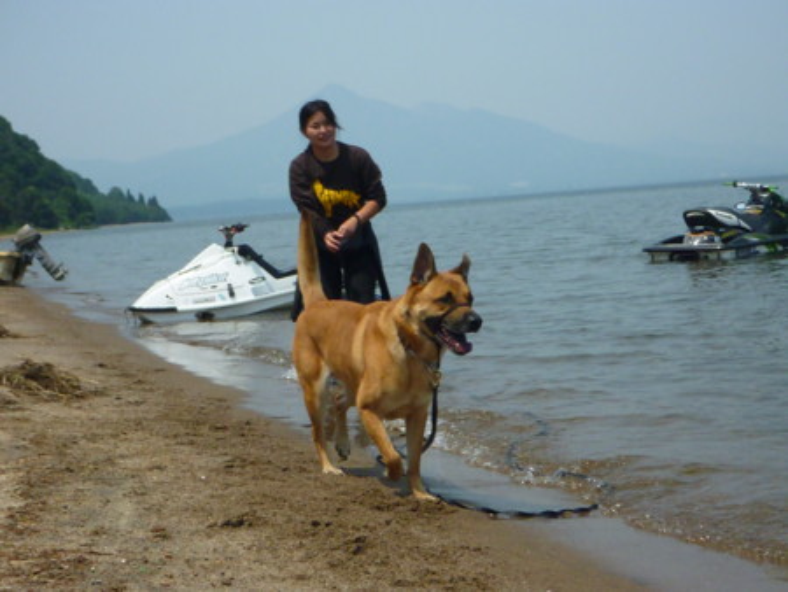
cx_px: 394
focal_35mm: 66
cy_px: 296
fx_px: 1503
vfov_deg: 22.3
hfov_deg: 29.4
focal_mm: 11.7
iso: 500
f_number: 16
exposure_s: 1/320
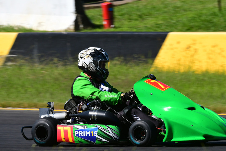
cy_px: 81
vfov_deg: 2.9
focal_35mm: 478
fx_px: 3002
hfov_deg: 4.3
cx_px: 121
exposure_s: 1/640
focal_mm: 290
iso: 500
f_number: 13
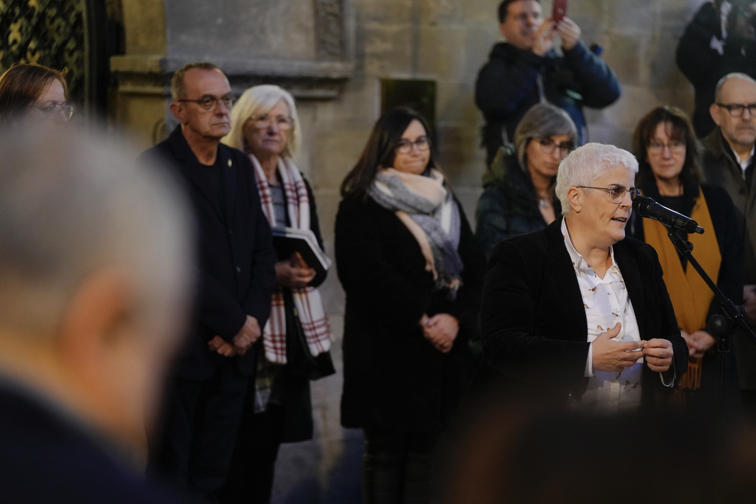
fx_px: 2562
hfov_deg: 16.8
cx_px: 378
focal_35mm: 122
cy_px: 252
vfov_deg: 11.2
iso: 3200
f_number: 2.8
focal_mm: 122
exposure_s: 1/100
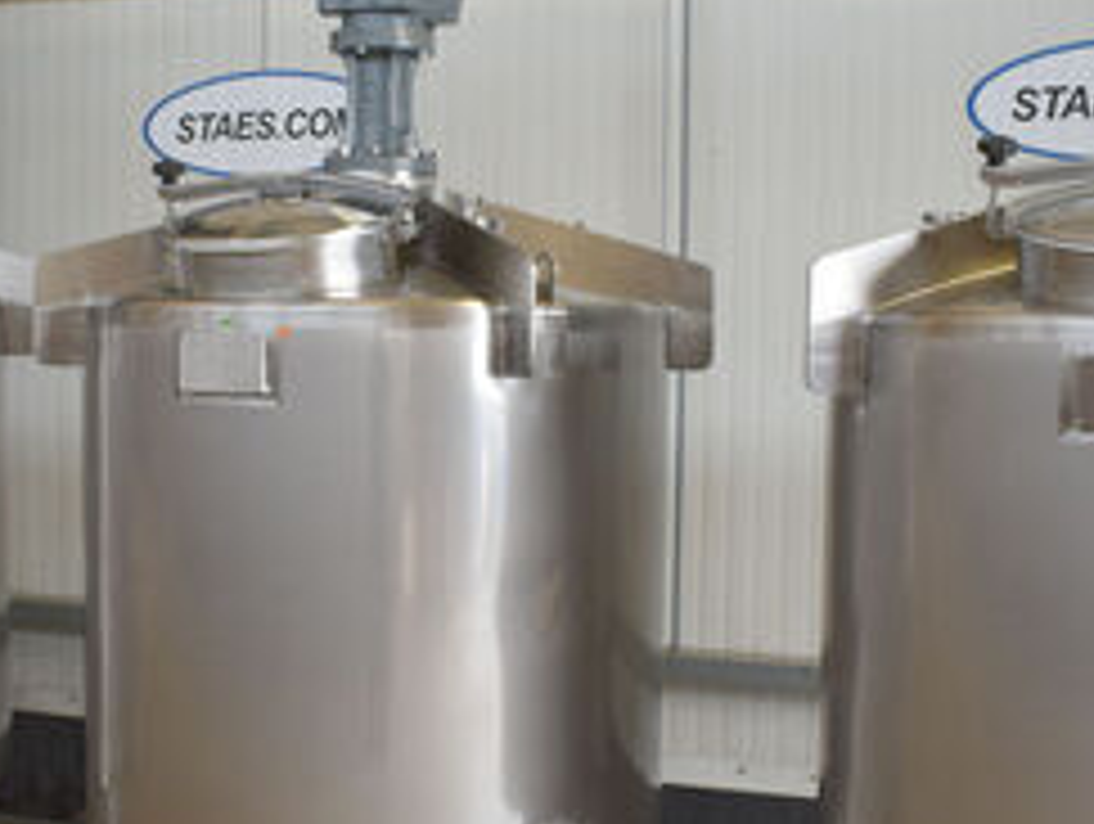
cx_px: 464
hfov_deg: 30.2
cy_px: 486
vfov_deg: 23.0
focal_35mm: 64
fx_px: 2026
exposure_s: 1/60
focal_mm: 18
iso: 560
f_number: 4
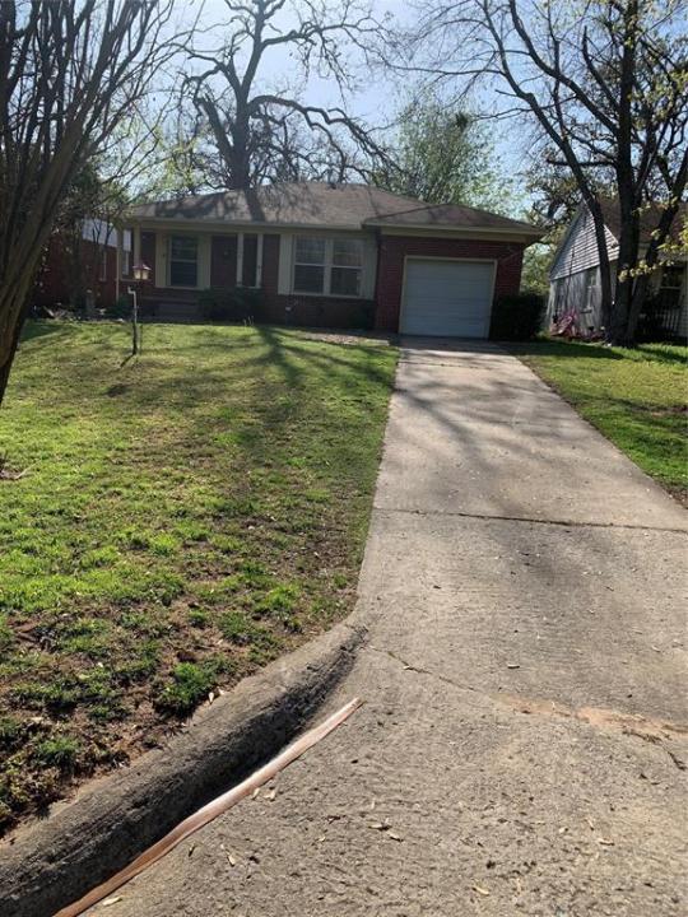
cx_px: 344
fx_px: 689
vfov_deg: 67.3
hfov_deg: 53.1
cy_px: 458
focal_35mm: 26
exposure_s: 1/1992
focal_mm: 4.25
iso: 25
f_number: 1.8
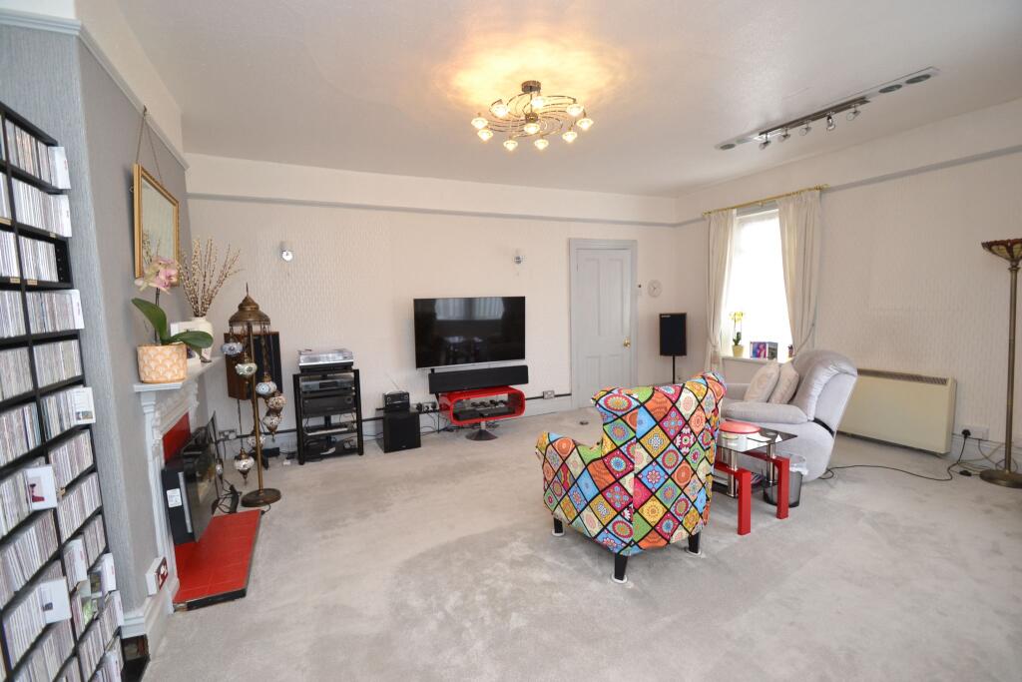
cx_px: 511
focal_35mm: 15
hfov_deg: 100.4
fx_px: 426
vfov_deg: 77.3
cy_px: 341
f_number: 4
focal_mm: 10
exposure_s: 1/60
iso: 400
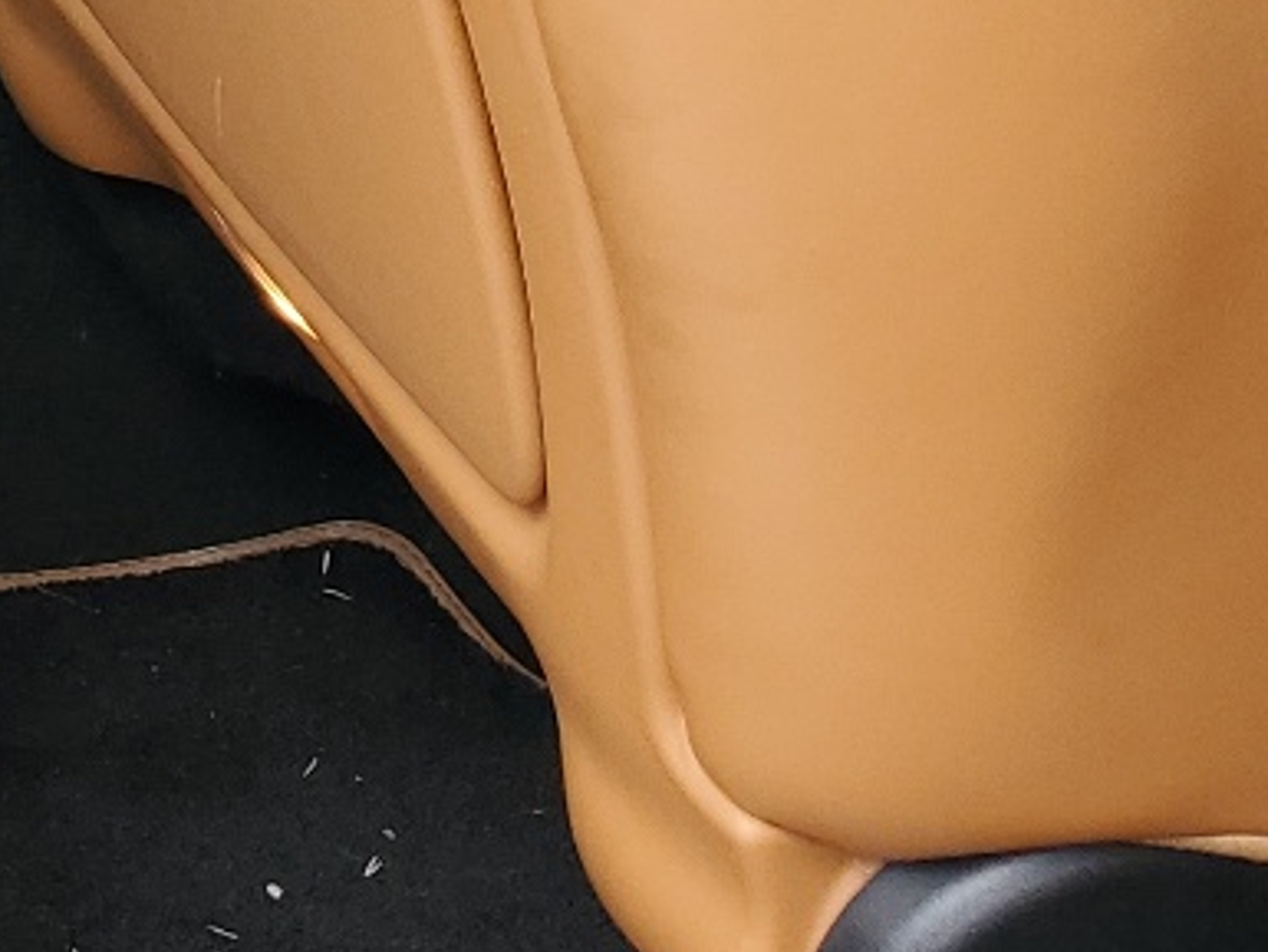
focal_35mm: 108
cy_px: -682
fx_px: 3957
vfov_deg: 12.7
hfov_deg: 15.8
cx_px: -942
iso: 50
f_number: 1.5
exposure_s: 1/147
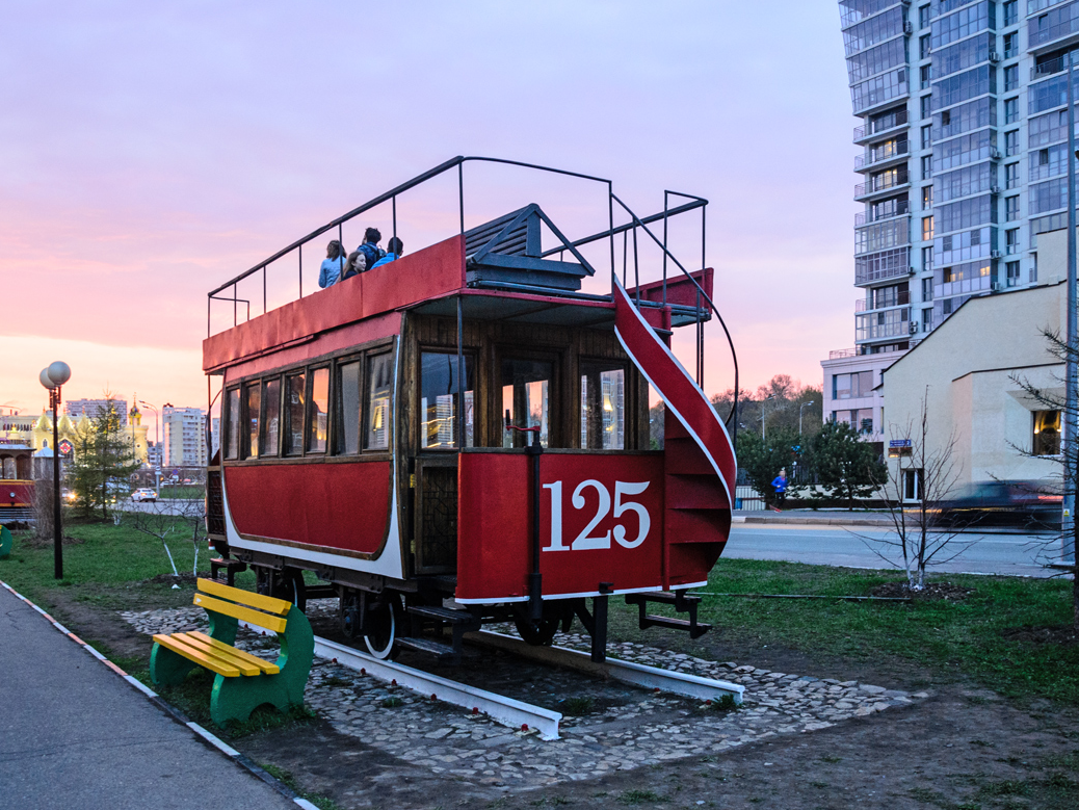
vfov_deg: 46.8
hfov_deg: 59.7
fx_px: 935
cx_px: 465
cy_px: 396
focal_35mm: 30
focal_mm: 18
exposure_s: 1/10
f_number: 5
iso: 400
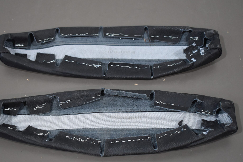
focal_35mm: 61
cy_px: 93
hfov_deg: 33.0
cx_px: 106
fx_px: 410
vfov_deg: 22.3
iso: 800
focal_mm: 29
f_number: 4.2
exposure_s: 1/160
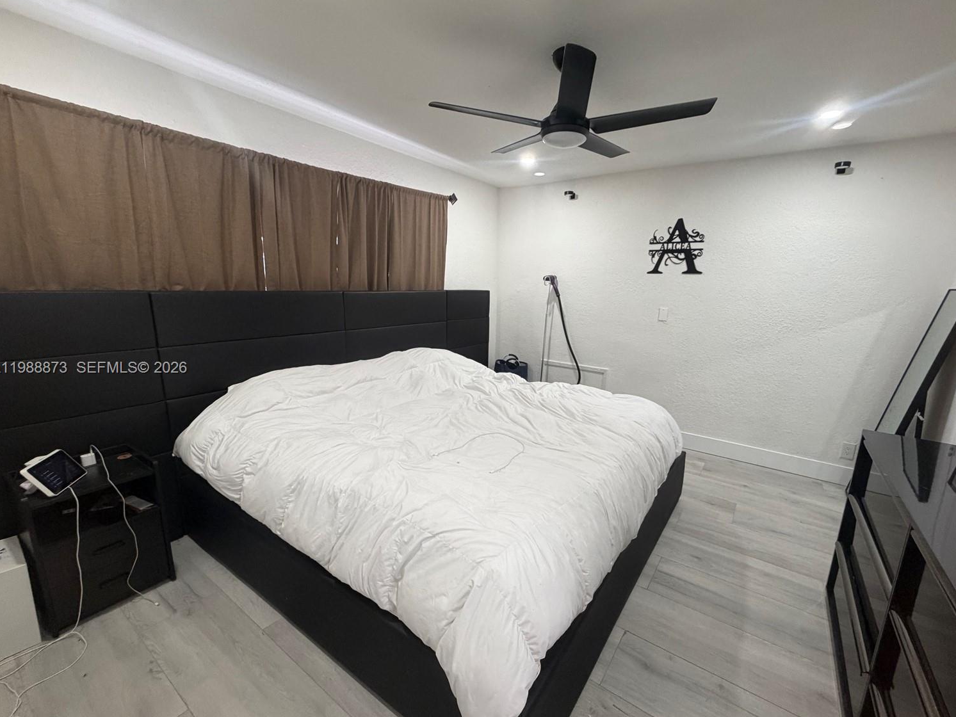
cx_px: 500
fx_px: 414
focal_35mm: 15
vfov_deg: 81.7
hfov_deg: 98.1
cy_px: 369
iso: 250
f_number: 2.2
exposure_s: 1/60
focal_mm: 2.22
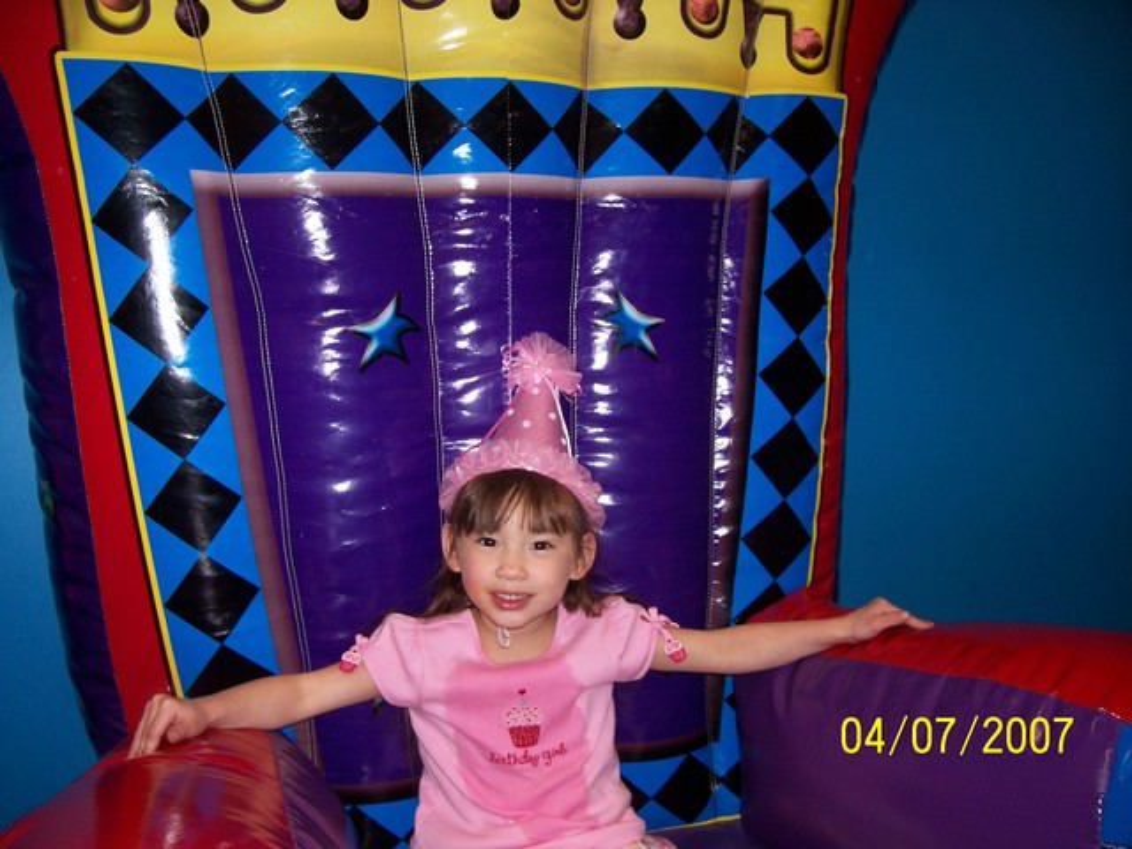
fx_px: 1112
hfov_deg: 54.0
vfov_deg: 41.8
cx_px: 566
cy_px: 424
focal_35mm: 34
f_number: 2.7
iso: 80
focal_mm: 5.6
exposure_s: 1/64
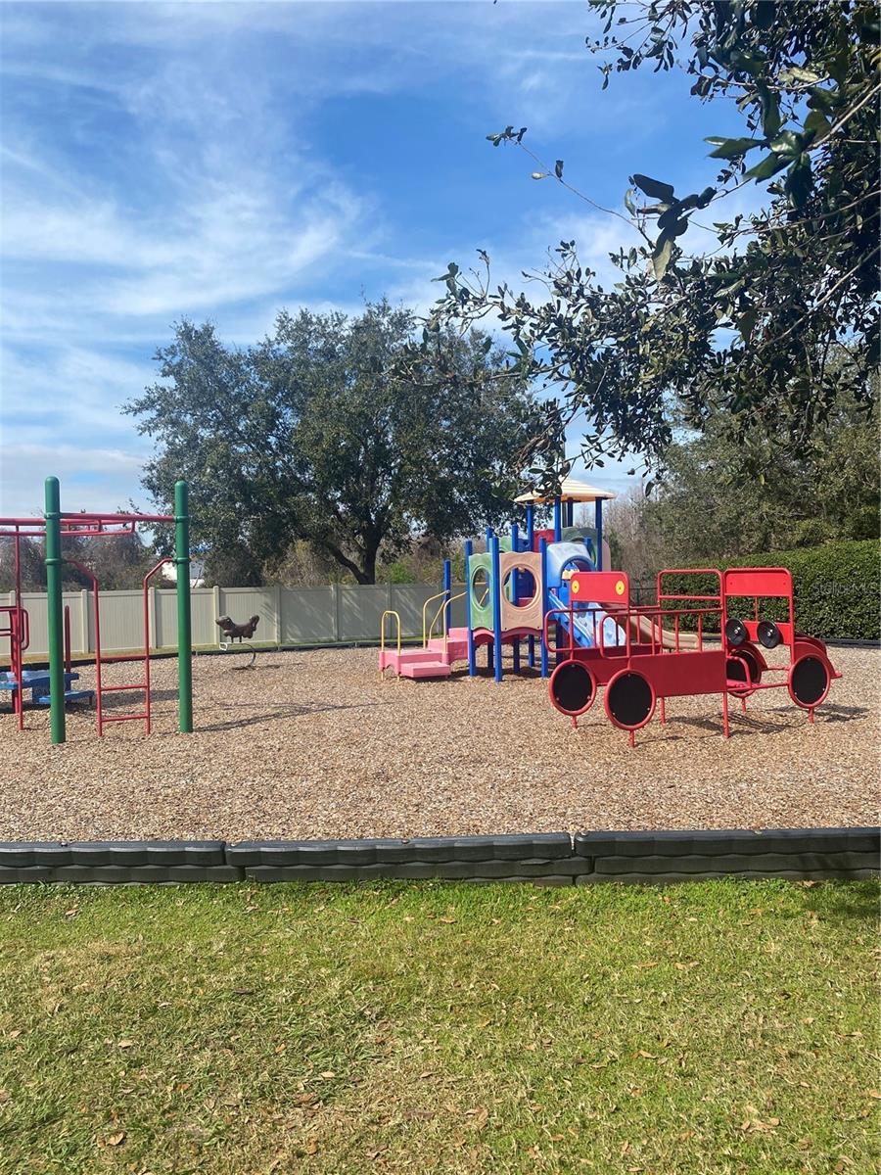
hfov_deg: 53.1
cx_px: 440
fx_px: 882
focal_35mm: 26
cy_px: 588
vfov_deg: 67.3
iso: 32
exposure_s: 1/2625
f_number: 1.8
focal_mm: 4.25
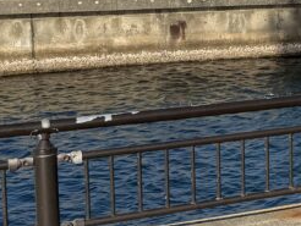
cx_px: 648
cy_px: 8
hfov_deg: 14.1
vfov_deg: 13.2
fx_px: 966
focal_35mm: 111
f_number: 1.78
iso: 80
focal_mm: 6.76
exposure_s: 1/5348
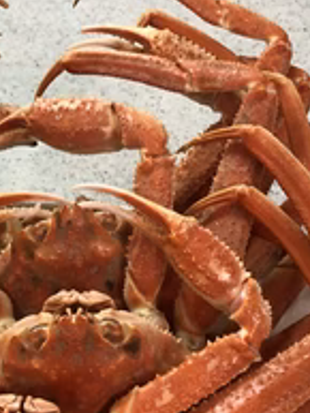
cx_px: 73
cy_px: 274
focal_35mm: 58
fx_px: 692
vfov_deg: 32.9
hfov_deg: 24.9
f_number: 1.8
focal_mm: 3.99
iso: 40
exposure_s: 1/15
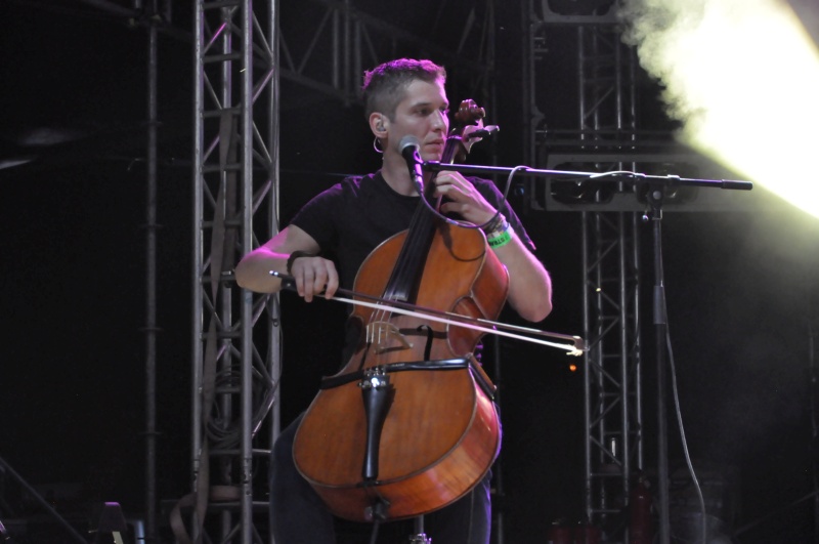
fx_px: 2249
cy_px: 272
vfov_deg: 13.8
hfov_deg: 20.6
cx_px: 410
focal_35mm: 99
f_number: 5.3
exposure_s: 1/100
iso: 3200
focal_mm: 66
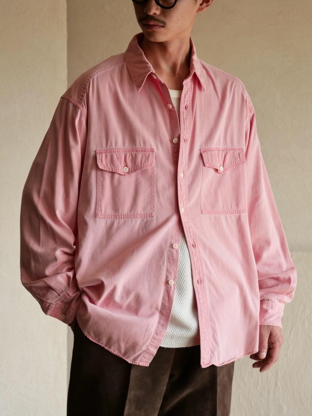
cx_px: 156
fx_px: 961
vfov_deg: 24.4
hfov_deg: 18.4
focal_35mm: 80
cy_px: 208
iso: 320
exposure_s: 1/100
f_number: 3.9
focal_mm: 40
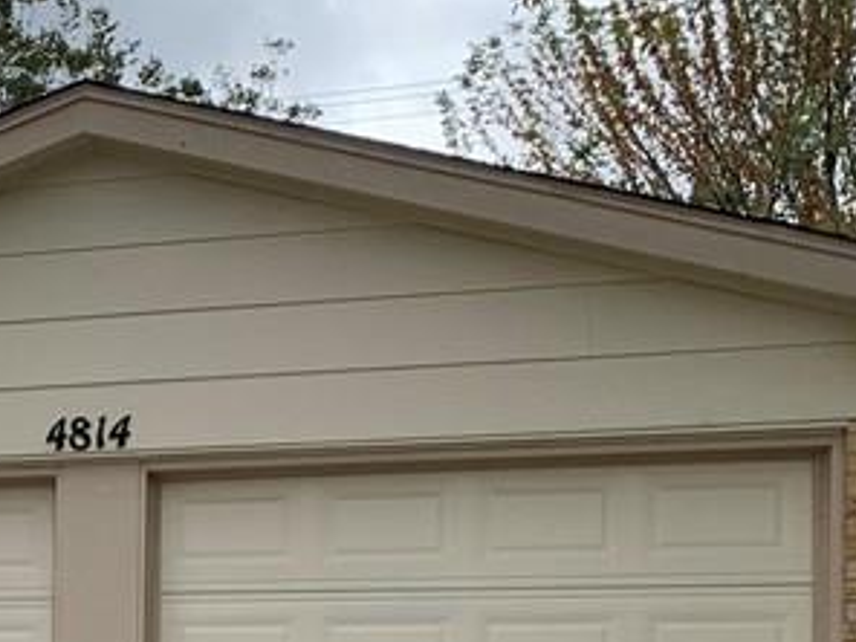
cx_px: -463
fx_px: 2226
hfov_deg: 18.9
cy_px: 685
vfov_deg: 16.0
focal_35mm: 90
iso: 25
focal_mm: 4.25
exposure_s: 1/1536
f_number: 1.8
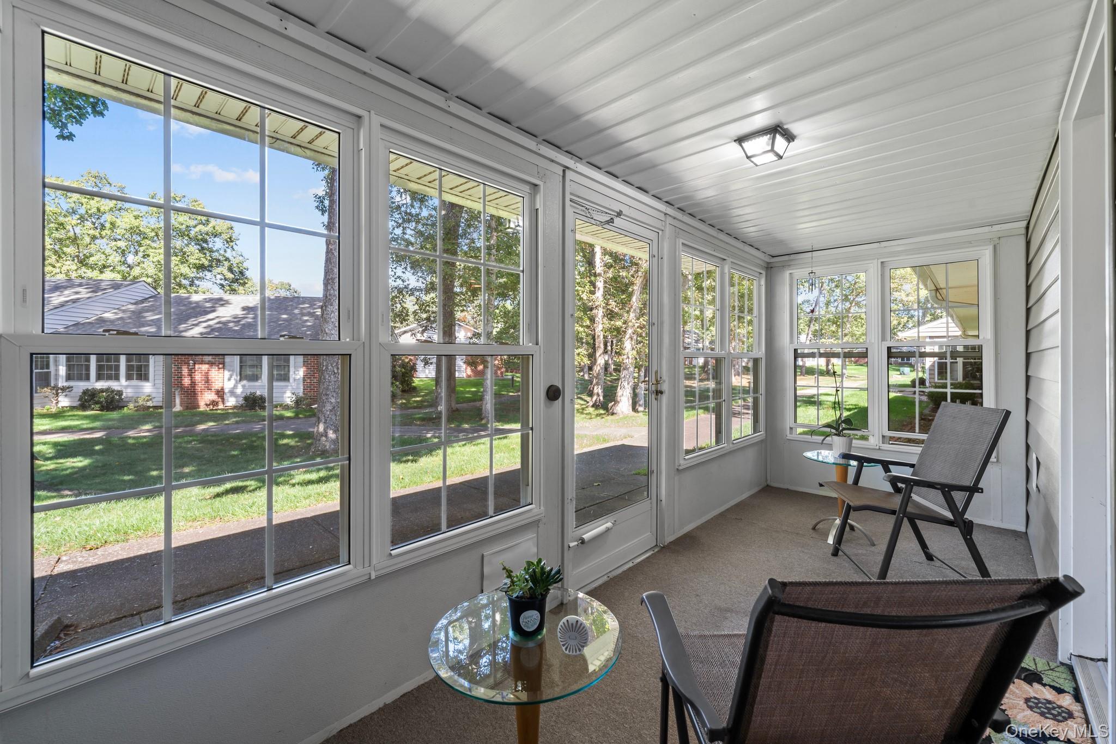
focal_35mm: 14
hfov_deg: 104.3
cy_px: 372
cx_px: 558
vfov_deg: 81.2
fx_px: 434
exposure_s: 1/4
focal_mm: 14
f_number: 10
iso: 200
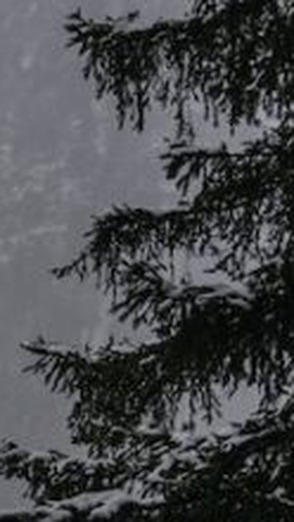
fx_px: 2542
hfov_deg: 5.8
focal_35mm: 184
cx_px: -794
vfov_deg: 11.5
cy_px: 591
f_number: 2.8
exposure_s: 1/1000
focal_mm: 34.7
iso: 100
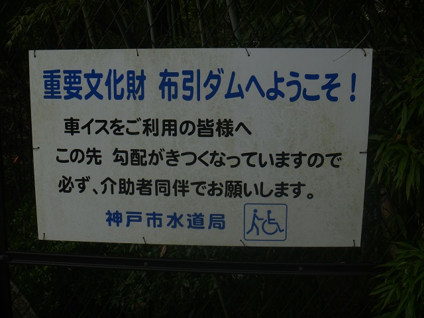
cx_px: 212
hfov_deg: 42.9
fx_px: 539
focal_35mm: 44
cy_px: 159
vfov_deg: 32.9
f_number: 5
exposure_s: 1/200
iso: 80
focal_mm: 7.8
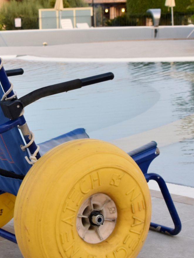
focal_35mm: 109
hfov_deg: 13.5
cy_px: 105
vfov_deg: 18.0
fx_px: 814
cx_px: 28
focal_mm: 26
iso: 400
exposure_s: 1/200
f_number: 7.1
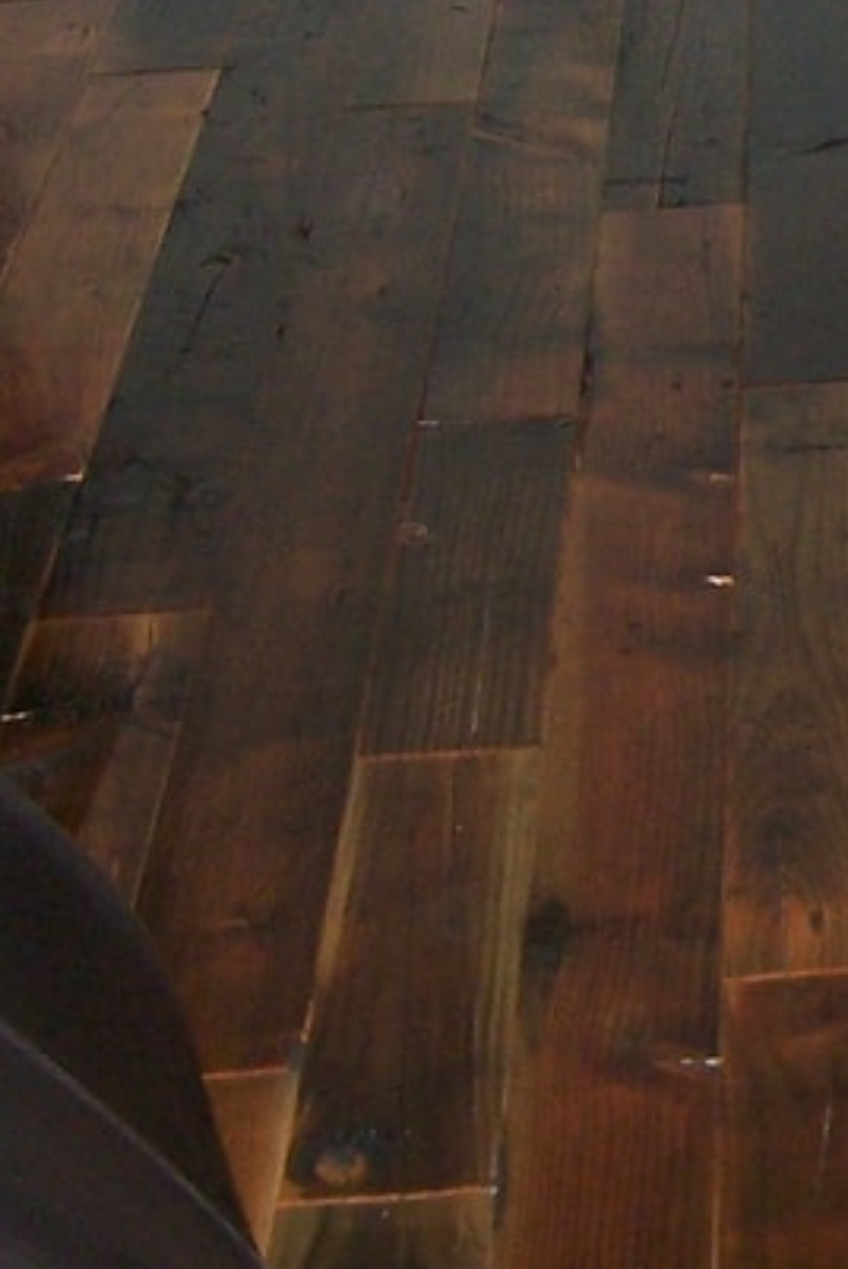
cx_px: 1524
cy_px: 180
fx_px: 4021
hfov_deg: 11.2
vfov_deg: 17.7
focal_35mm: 114
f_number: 2.8
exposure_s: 1/60
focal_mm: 5.5
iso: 140
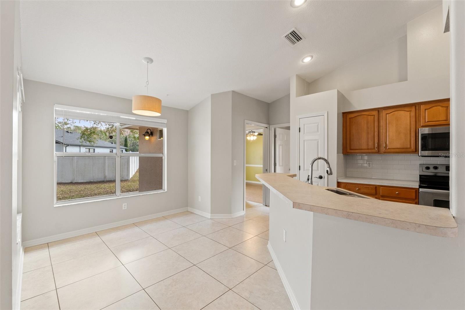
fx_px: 194
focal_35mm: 15
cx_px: 232
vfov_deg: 77.3
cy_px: 155
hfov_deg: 100.4
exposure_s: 1/10
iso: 400
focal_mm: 10
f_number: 8
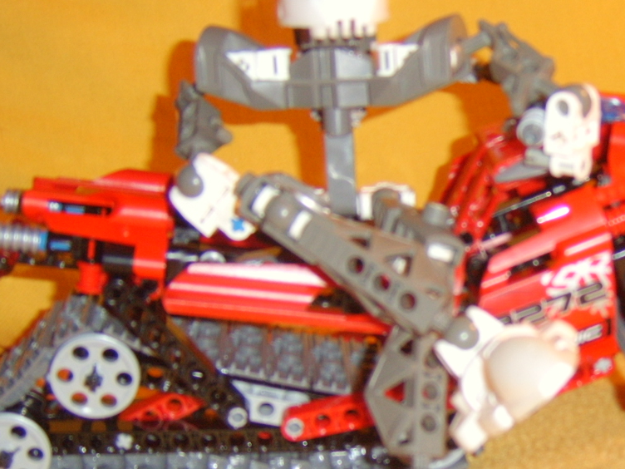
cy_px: 338
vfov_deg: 22.1
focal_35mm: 66
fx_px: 1192
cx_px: 517
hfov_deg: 28.6
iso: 141
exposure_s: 1/30
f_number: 2.7
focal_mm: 8.13
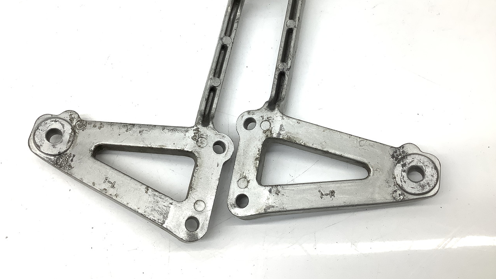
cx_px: 249
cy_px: 113
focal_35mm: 34
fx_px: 447
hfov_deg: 58.0
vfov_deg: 34.6
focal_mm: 3.3
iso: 50
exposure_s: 1/120
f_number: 2.4
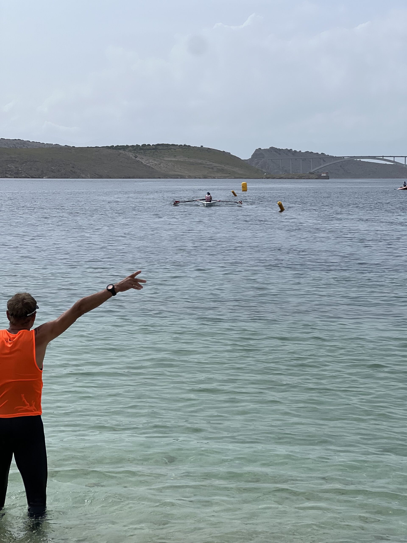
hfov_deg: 19.1
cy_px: 272
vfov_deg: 25.3
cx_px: 204
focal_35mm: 77
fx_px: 1207
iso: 32
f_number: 2.8
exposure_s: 1/1410
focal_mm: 9
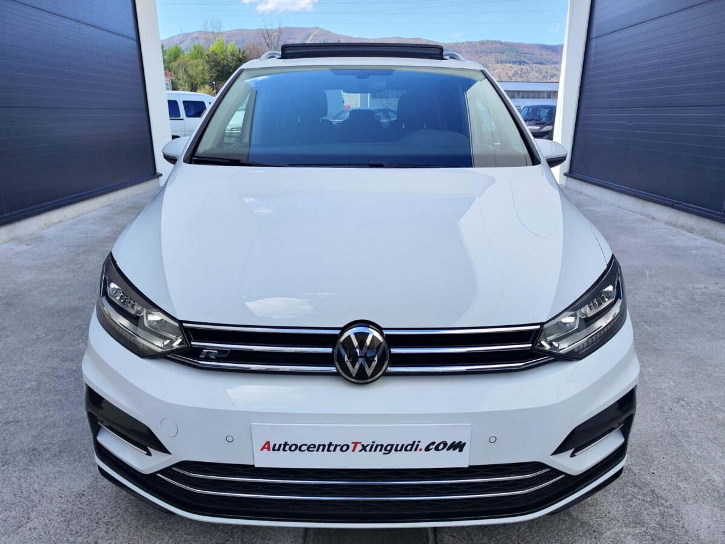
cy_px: 272
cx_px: 362
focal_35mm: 23
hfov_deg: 73.9
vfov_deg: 58.9
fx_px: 482
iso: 50
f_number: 1.69
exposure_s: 1/423
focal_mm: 7.01
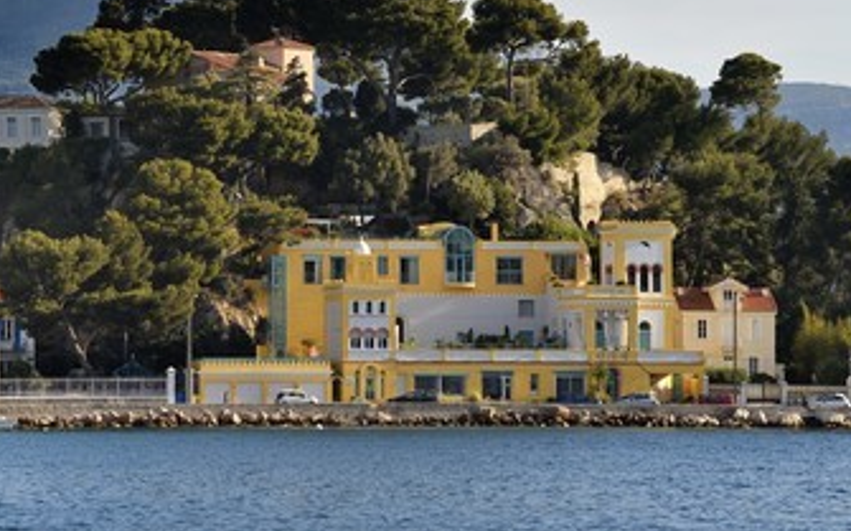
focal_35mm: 256
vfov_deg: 5.1
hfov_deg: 8.2
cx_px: 354
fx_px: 5934
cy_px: 193
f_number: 9
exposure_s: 1/400
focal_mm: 200
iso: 200
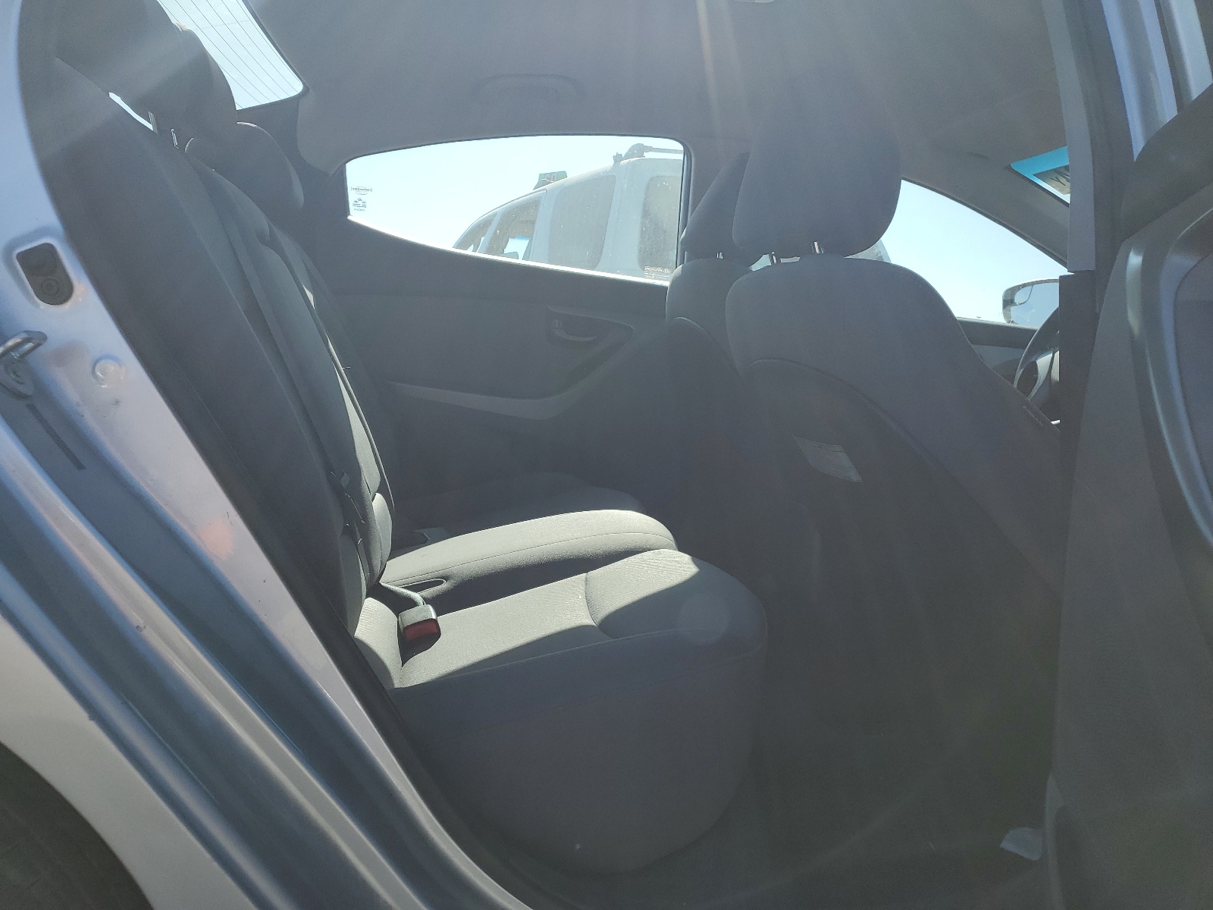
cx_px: 606
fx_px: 911
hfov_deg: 67.3
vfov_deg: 53.1
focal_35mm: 26
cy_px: 455
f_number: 1.5
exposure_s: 1/2500
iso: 50
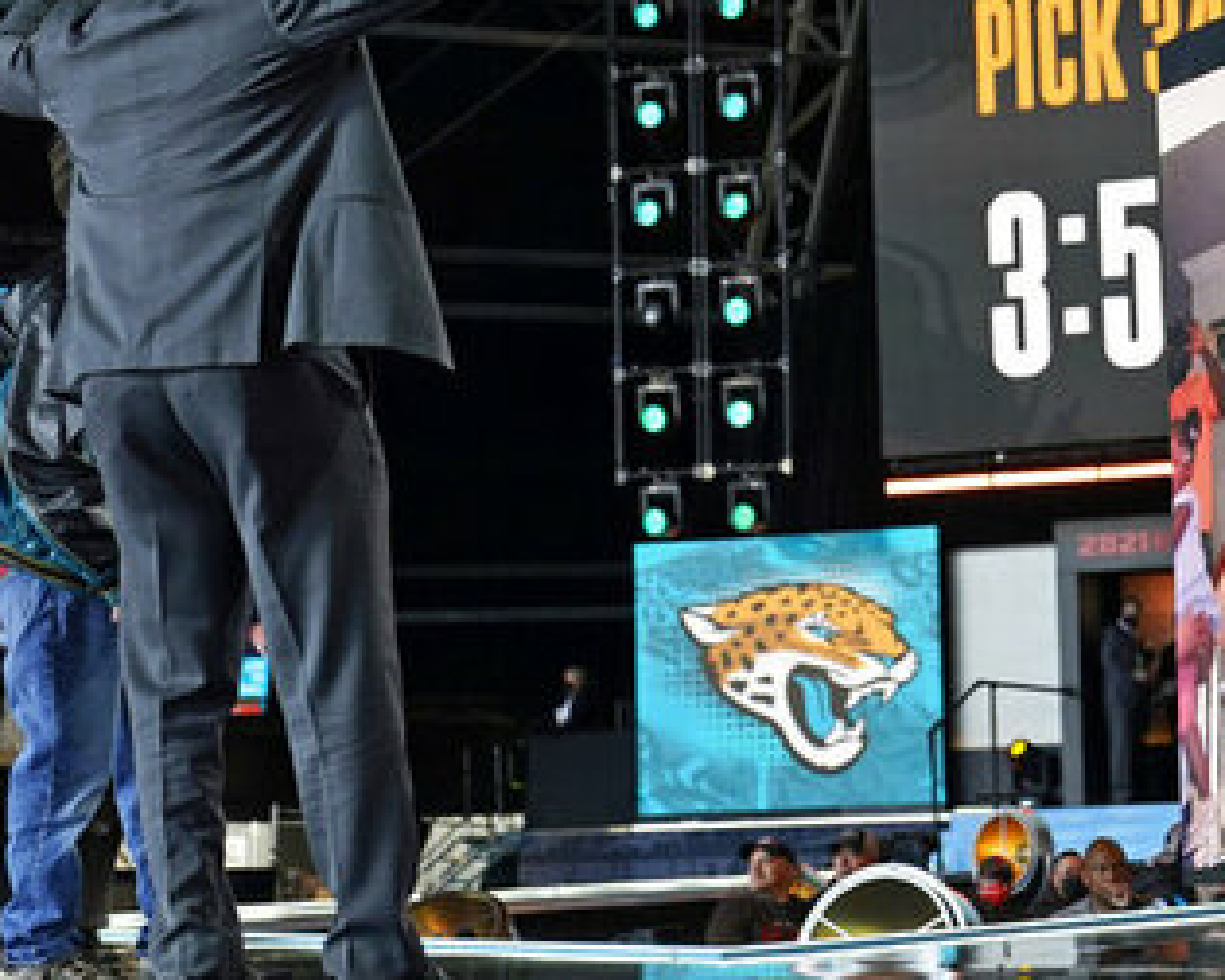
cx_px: 1213
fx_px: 3517
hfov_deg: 19.2
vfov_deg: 15.8
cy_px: 338
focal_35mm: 97
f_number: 3.2
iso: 640
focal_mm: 50
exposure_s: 1/640
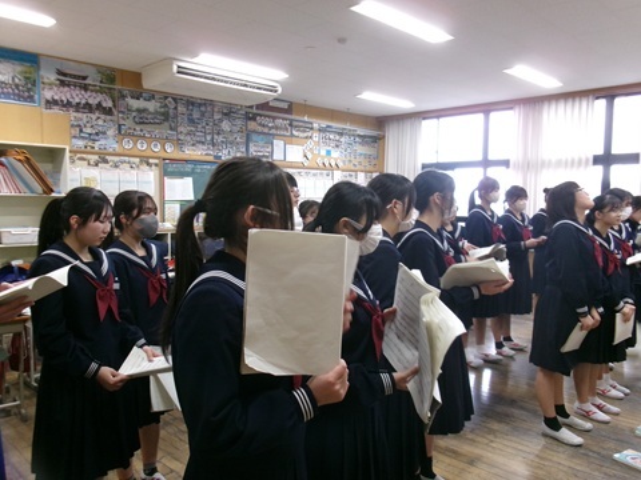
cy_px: 240
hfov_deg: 63.4
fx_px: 518
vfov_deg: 49.7
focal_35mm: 28
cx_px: 320
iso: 286
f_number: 3.9
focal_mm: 5.1
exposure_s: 1/34
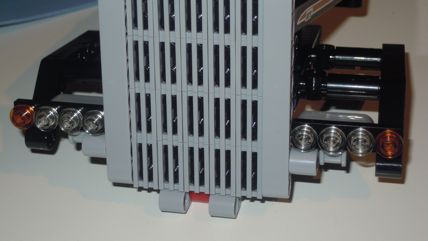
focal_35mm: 69
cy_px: 87
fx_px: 783
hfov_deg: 30.6
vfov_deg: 17.4
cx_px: 215
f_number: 4
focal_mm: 11.2
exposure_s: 1/40
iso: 100
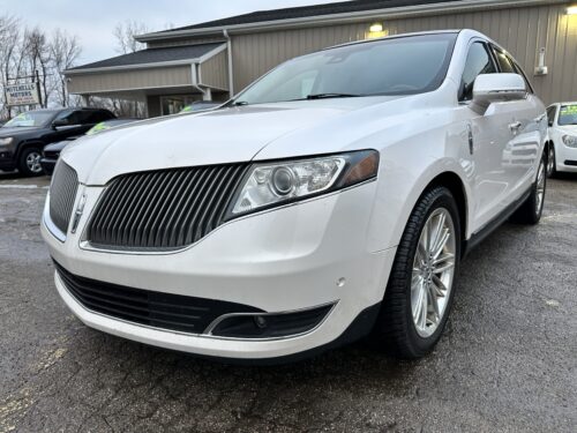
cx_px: 288
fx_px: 400
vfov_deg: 56.8
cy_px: 216
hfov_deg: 71.6
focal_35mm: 24
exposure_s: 1/120
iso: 64
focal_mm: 6.86
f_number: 1.78
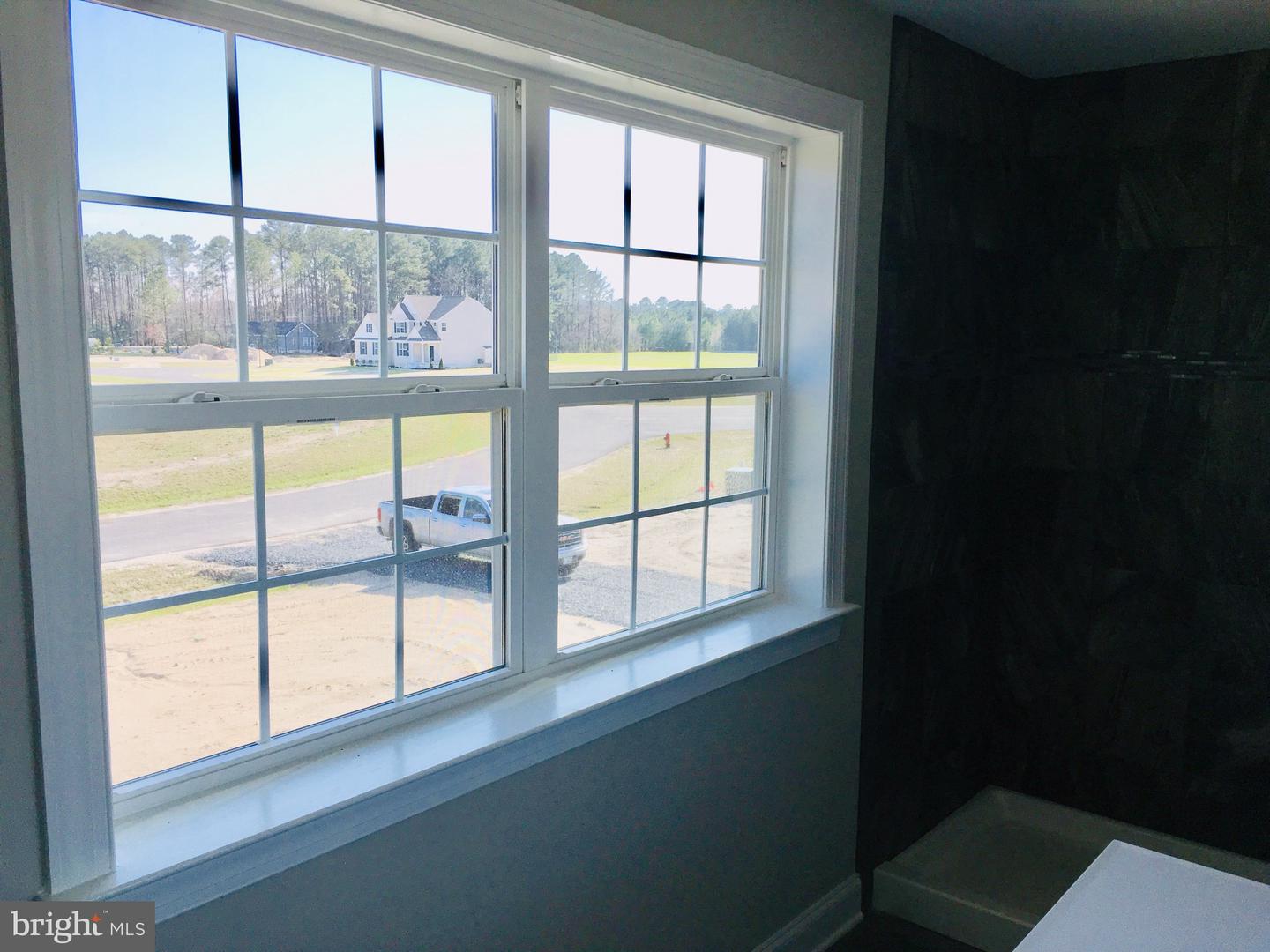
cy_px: 476
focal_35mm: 29
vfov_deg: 48.2
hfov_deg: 61.7
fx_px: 1064
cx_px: 635
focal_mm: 4.15
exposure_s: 1/827
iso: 25
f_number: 2.2
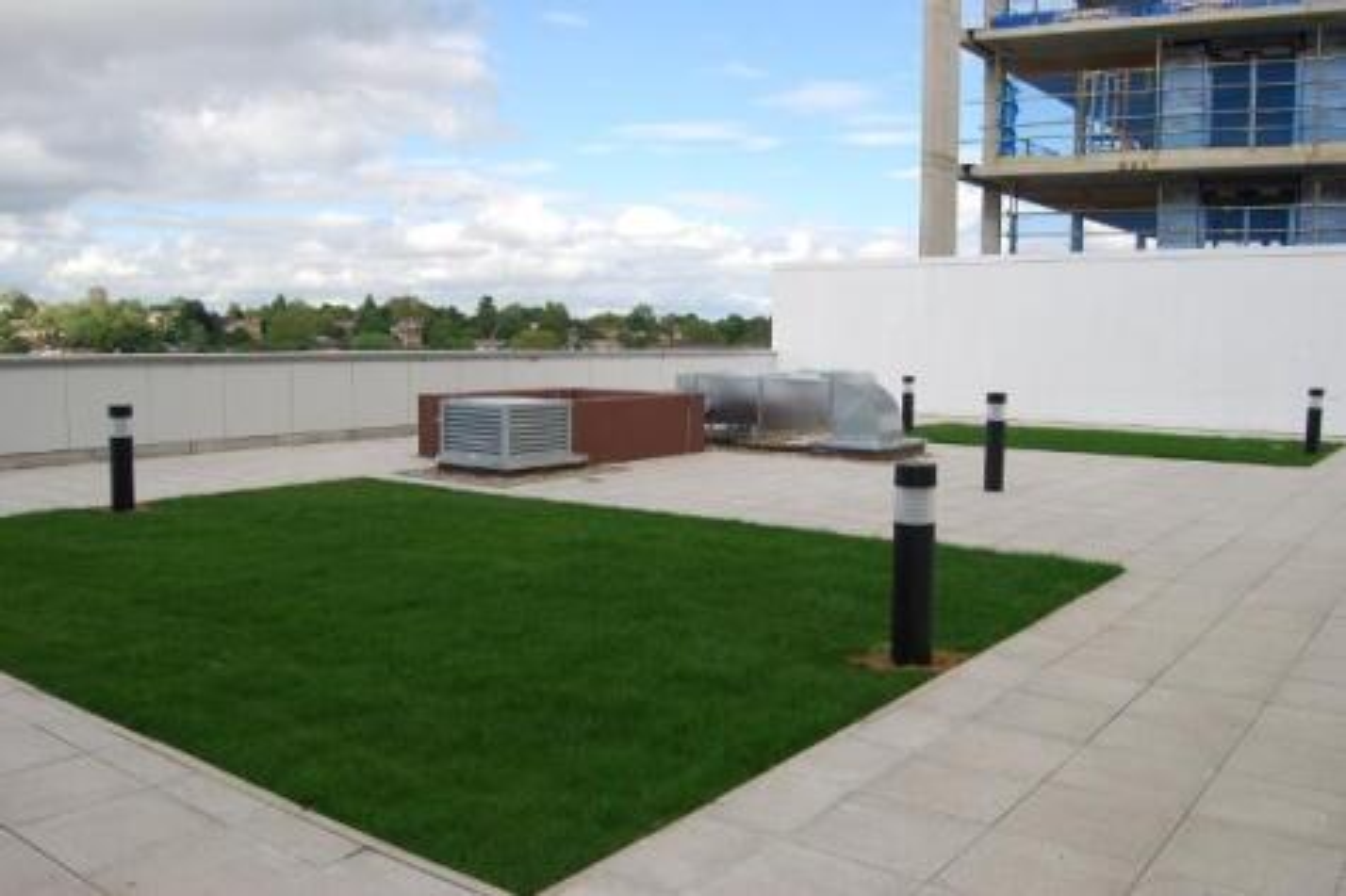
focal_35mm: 30
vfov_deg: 43.6
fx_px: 1121
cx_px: 673
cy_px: 448
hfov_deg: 61.9
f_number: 6.3
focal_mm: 20
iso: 100
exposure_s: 1/200
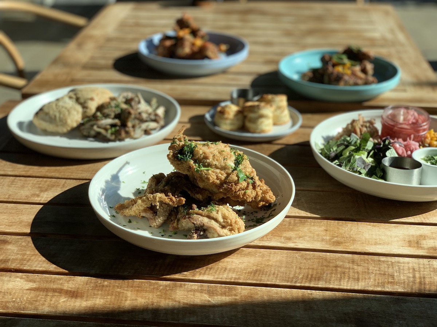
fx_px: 656
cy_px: 164
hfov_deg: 36.8
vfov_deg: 28.0
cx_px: 218
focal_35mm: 52
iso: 16
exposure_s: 1/685
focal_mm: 6
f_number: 2.4
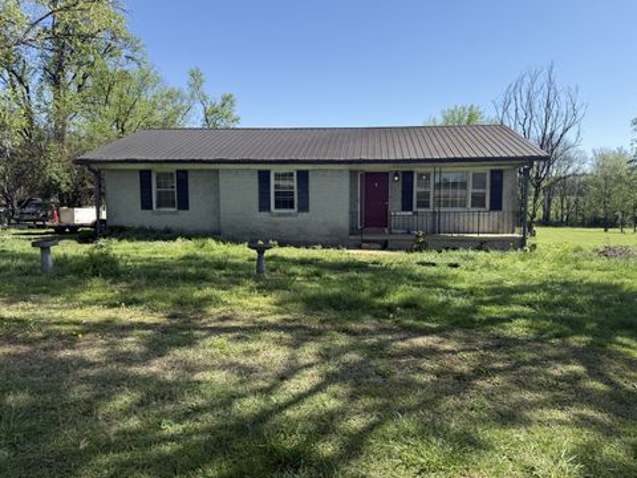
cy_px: 236
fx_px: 460
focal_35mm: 25
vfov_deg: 54.9
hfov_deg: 69.4
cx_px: 330
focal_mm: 6.76
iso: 80
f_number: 1.78
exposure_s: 1/2445
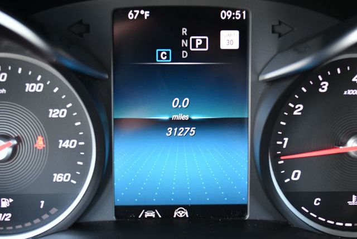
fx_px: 675
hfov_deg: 29.6
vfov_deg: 20.1
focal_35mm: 68
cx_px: 178
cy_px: 120
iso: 1600
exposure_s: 1/125
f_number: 5
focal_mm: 34
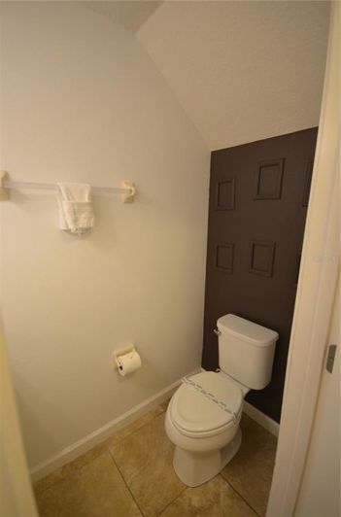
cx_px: 170
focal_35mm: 15
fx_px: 215
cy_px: 258
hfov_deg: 76.9
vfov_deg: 100.6
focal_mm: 10
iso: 800
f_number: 4
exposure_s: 1/50
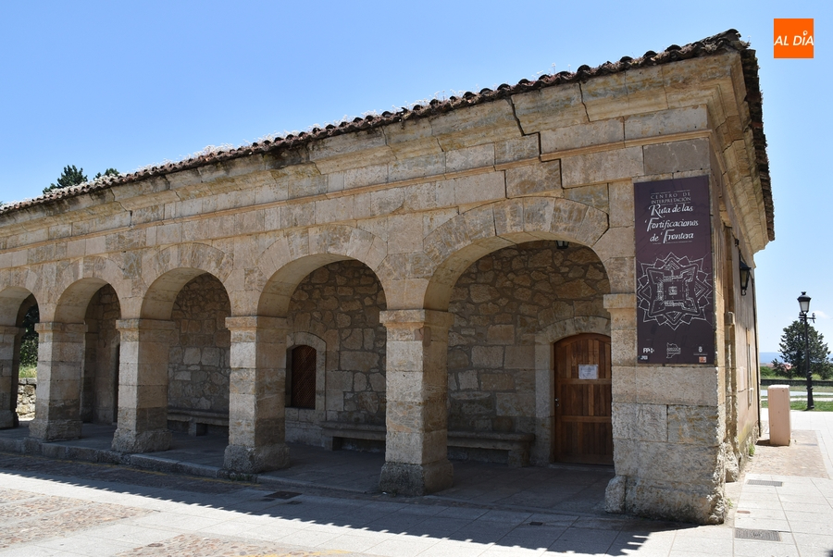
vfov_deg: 48.0
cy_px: 278
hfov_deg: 67.3
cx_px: 416
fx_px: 625
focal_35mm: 27
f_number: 9
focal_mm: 18
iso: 200
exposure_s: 1/320
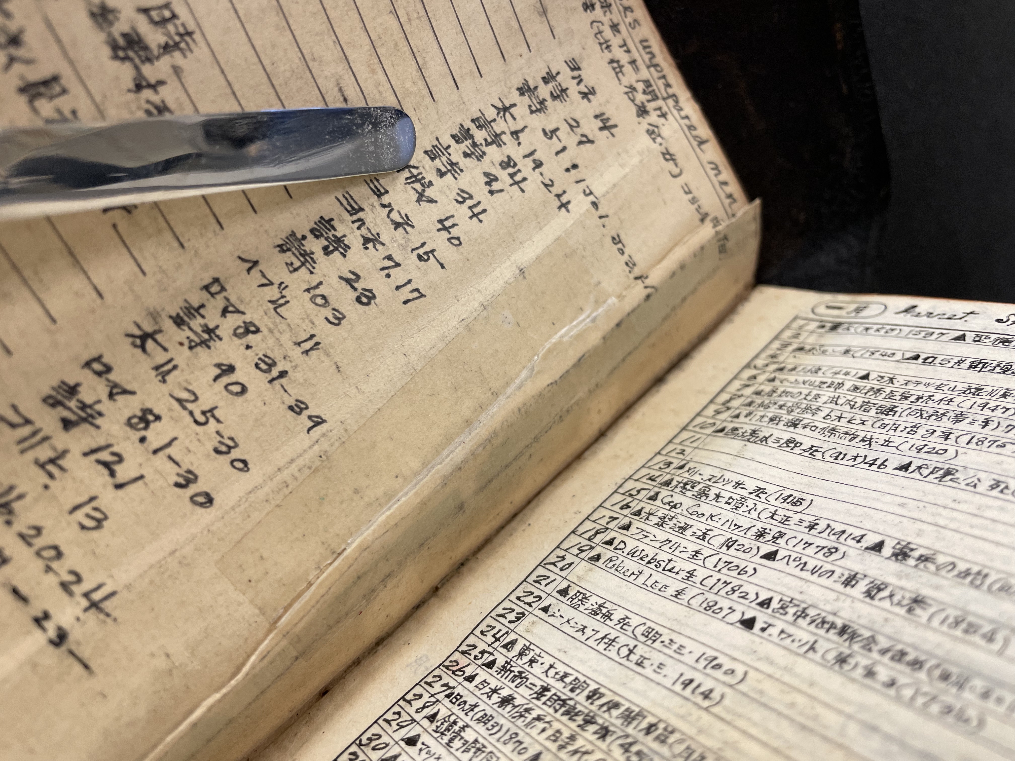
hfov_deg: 67.3
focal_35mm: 26
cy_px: 380
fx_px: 762
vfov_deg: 53.1
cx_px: 508
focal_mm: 4.2
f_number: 1.6
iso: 80
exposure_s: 1/60
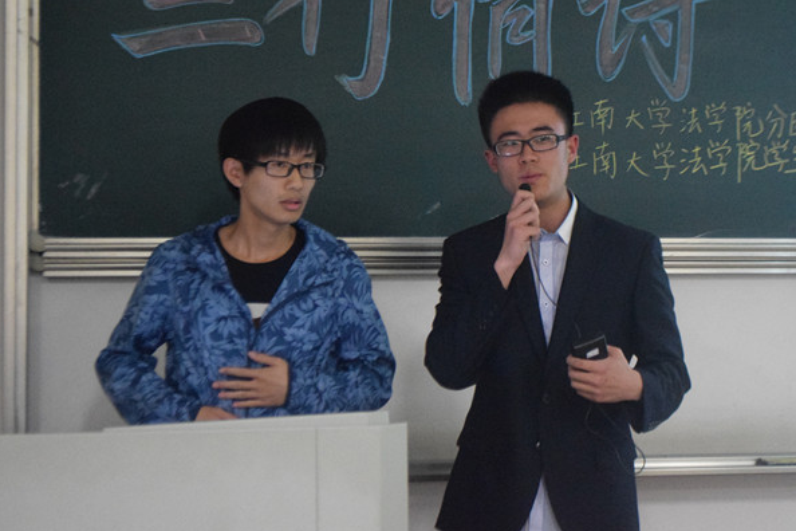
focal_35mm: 97
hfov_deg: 21.0
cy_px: 186
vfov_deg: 14.1
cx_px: 508
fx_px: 2145
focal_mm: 48
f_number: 5.3
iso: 6400
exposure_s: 1/40
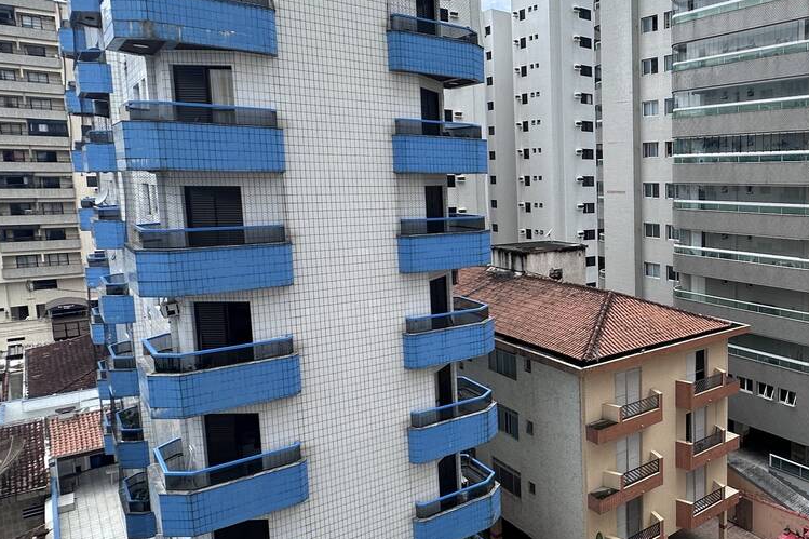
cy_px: 247
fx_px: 629
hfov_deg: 55.1
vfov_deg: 46.3
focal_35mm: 28
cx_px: 755
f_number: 2.2
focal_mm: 2.22
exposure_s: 1/690
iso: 40
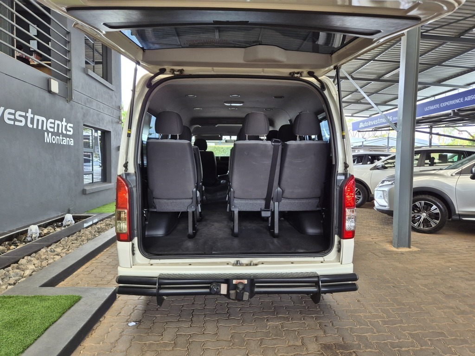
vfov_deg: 58.9
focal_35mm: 23
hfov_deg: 73.9
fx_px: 316
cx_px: 238
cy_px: 178
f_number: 1.8
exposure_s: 1/180
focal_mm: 5.4
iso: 80
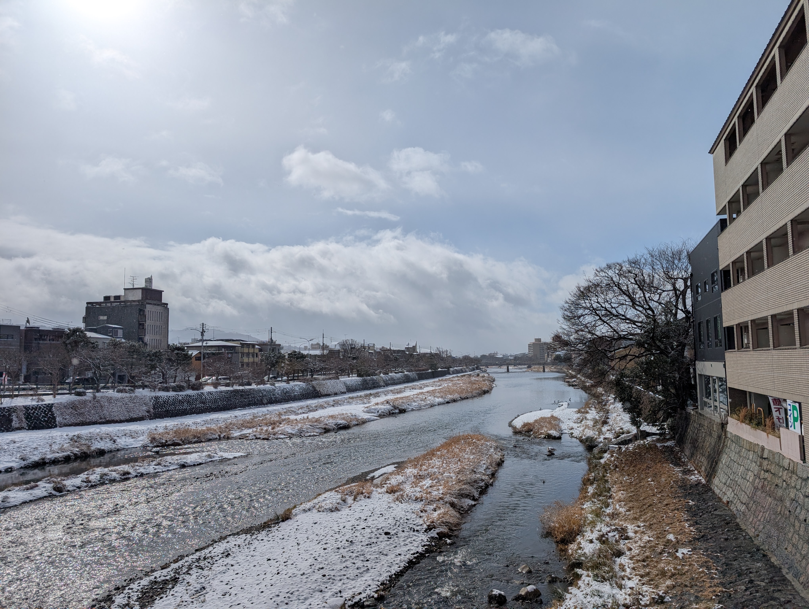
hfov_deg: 71.5
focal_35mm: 24
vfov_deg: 56.9
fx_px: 562
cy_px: 304
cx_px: 404
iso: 20
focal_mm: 6.9
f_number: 1.68
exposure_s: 1/7194
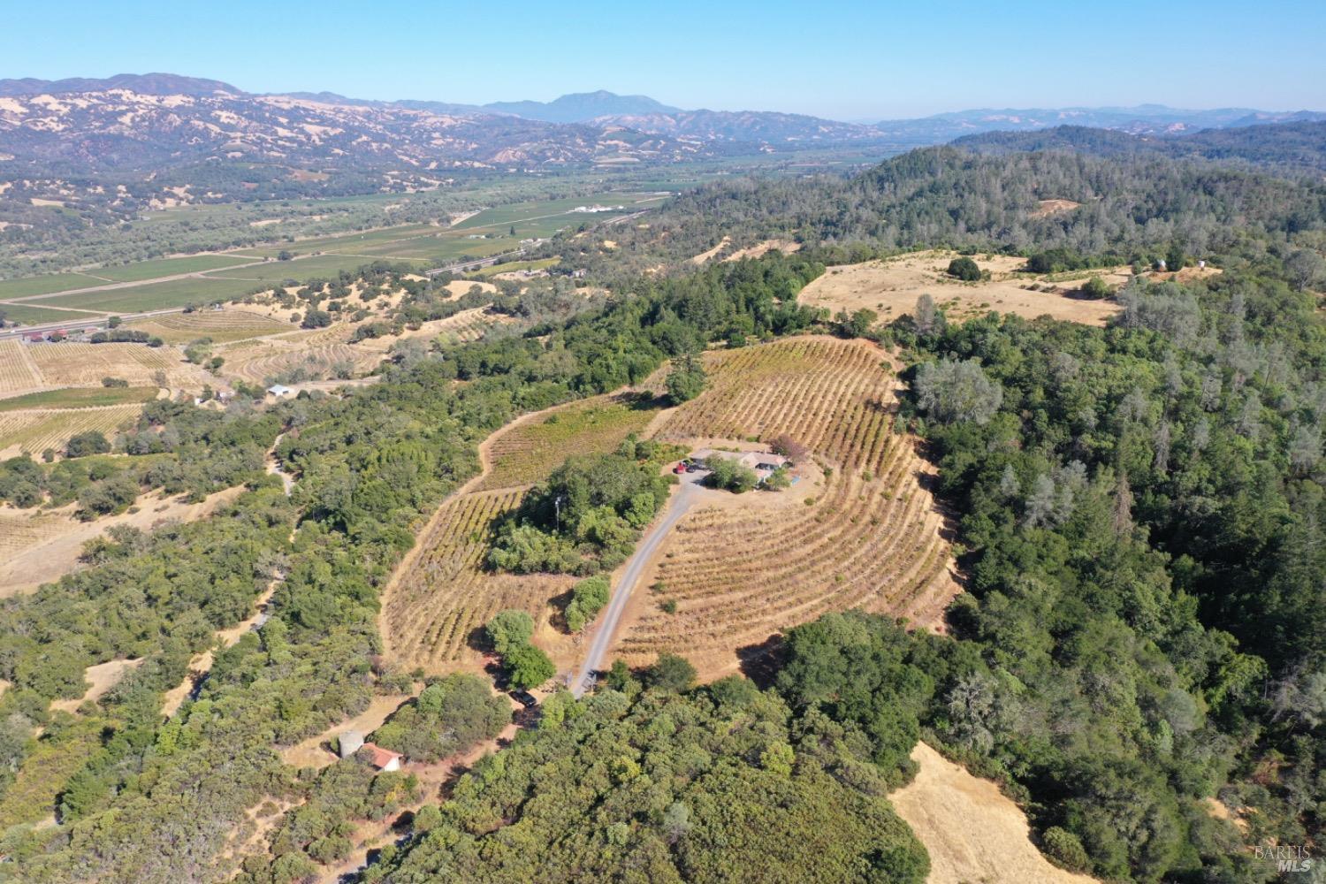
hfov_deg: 65.5
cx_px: 663
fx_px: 1031
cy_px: 442
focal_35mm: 28
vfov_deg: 46.4
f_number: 5.6
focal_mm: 10.26
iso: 100
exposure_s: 1/320
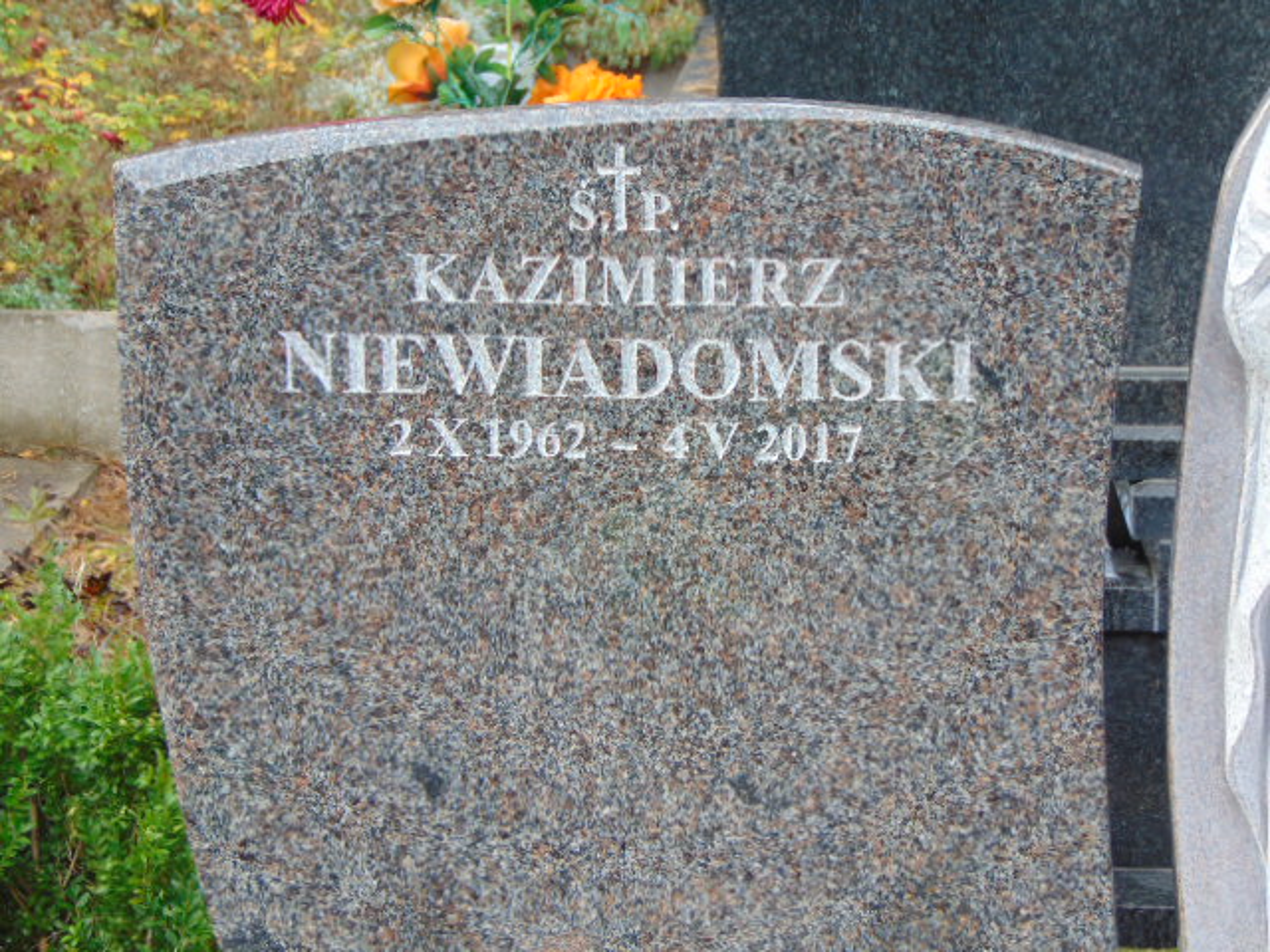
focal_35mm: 108
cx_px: 635
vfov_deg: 13.7
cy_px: 476
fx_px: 3962
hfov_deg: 18.2
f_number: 3.9
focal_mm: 19.4
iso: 80
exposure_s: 1/60
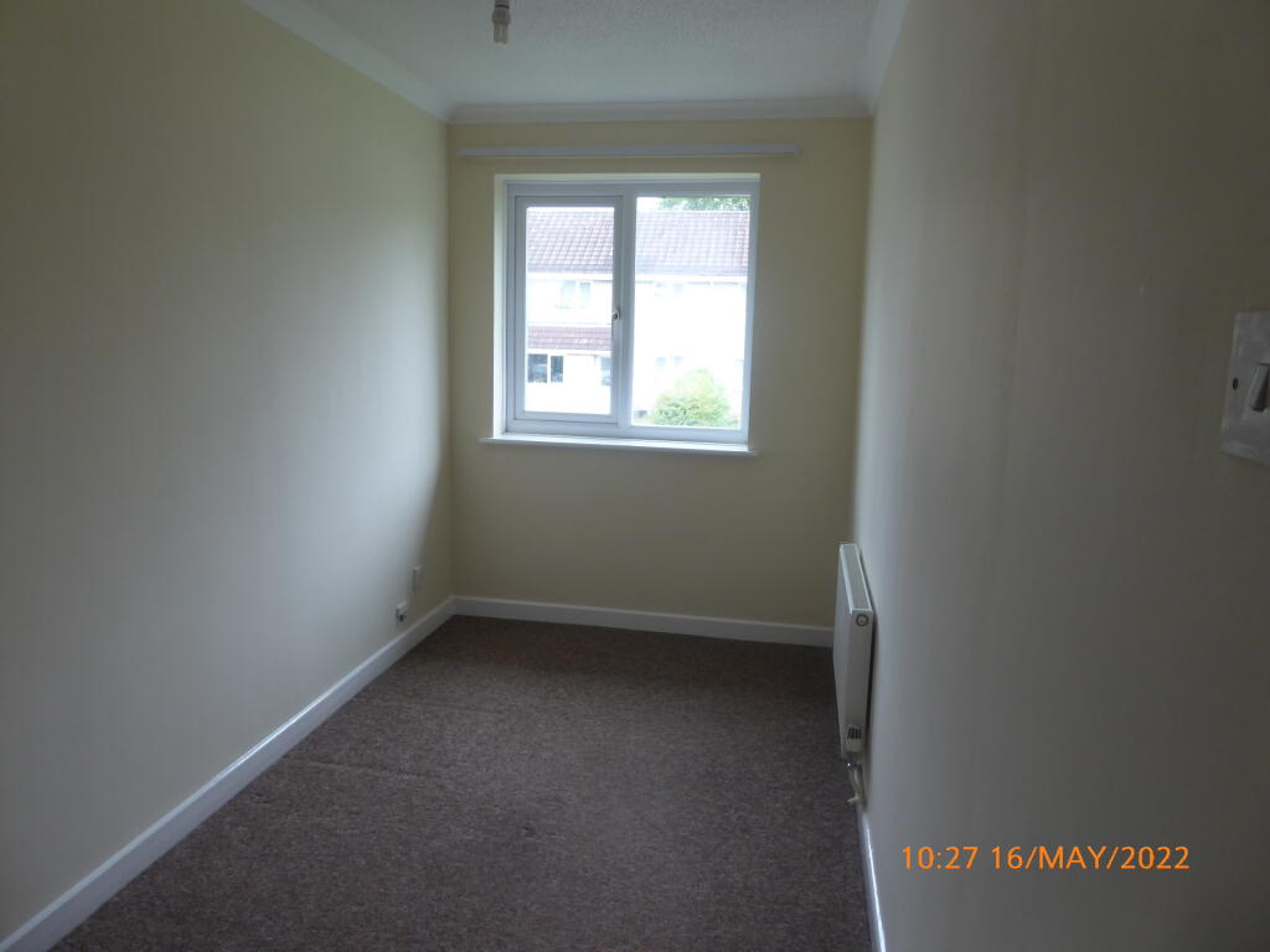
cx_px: 635
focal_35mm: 25
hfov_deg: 69.4
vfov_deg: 54.9
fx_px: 917
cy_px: 476
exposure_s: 1/60
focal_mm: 4.3
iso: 125
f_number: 3.3
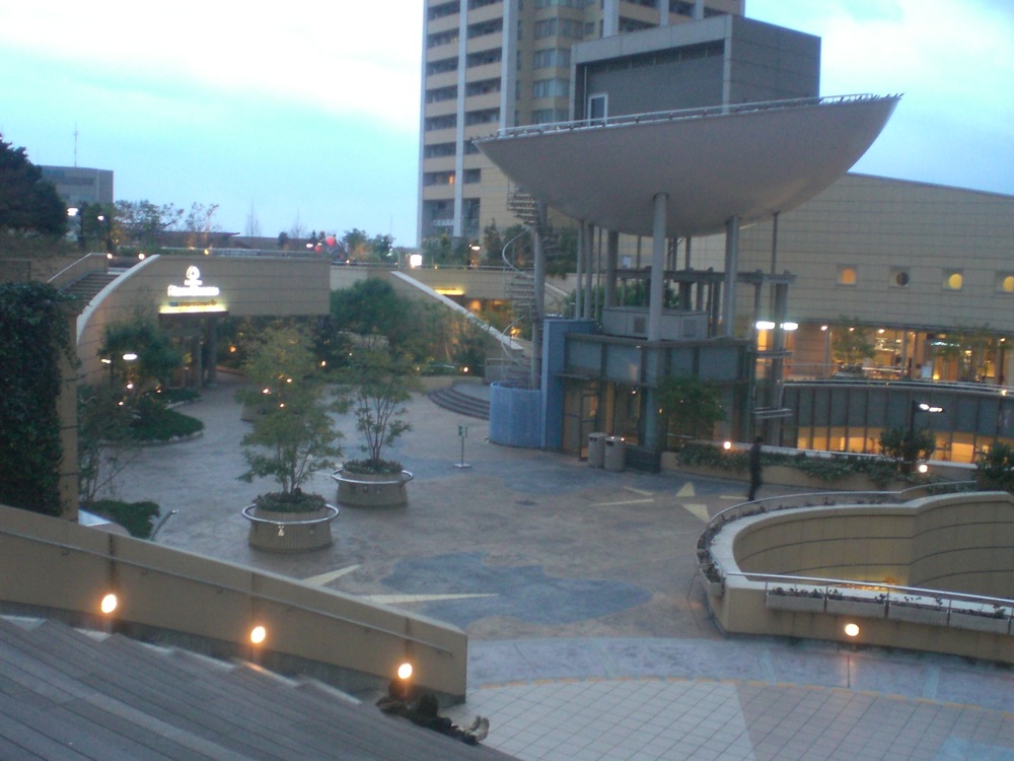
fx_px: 1113
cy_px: 380
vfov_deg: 37.7
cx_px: 507
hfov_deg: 49.0
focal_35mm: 38
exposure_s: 1/15
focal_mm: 6.3
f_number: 3.1
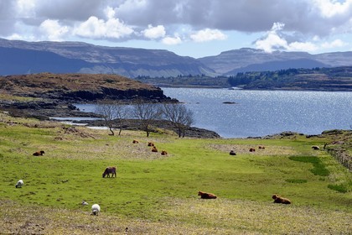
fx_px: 929
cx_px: 176
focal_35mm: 95
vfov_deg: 14.4
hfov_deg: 21.5
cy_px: 118
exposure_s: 1/320
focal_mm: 95
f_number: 16
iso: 200
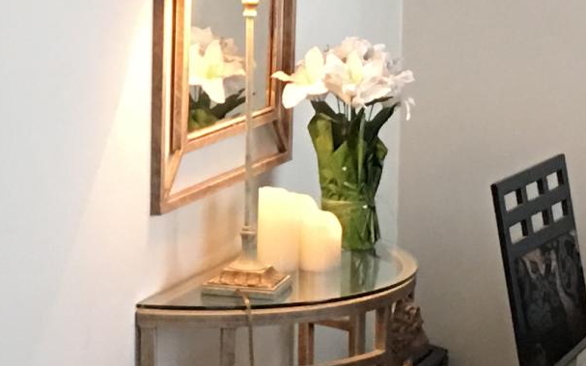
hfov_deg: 13.6
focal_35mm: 152
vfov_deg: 8.6
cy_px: 110
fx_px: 2427
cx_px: -2
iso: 80
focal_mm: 4.15
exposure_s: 1/10
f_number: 2.2
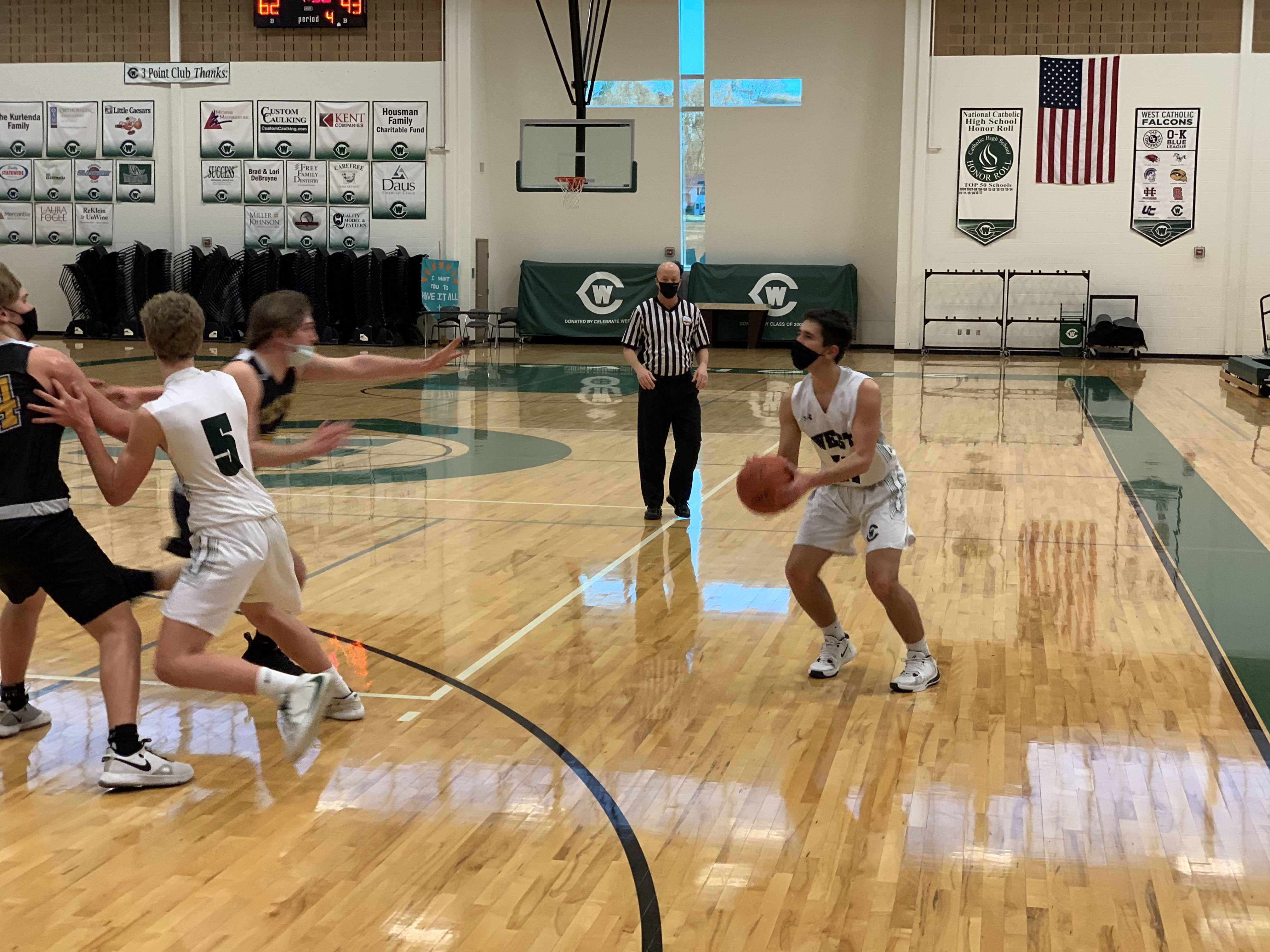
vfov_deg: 28.0
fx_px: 1908
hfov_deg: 36.8
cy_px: 476
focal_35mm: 52
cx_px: 635
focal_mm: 6
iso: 125
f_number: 2.4
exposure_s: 1/60
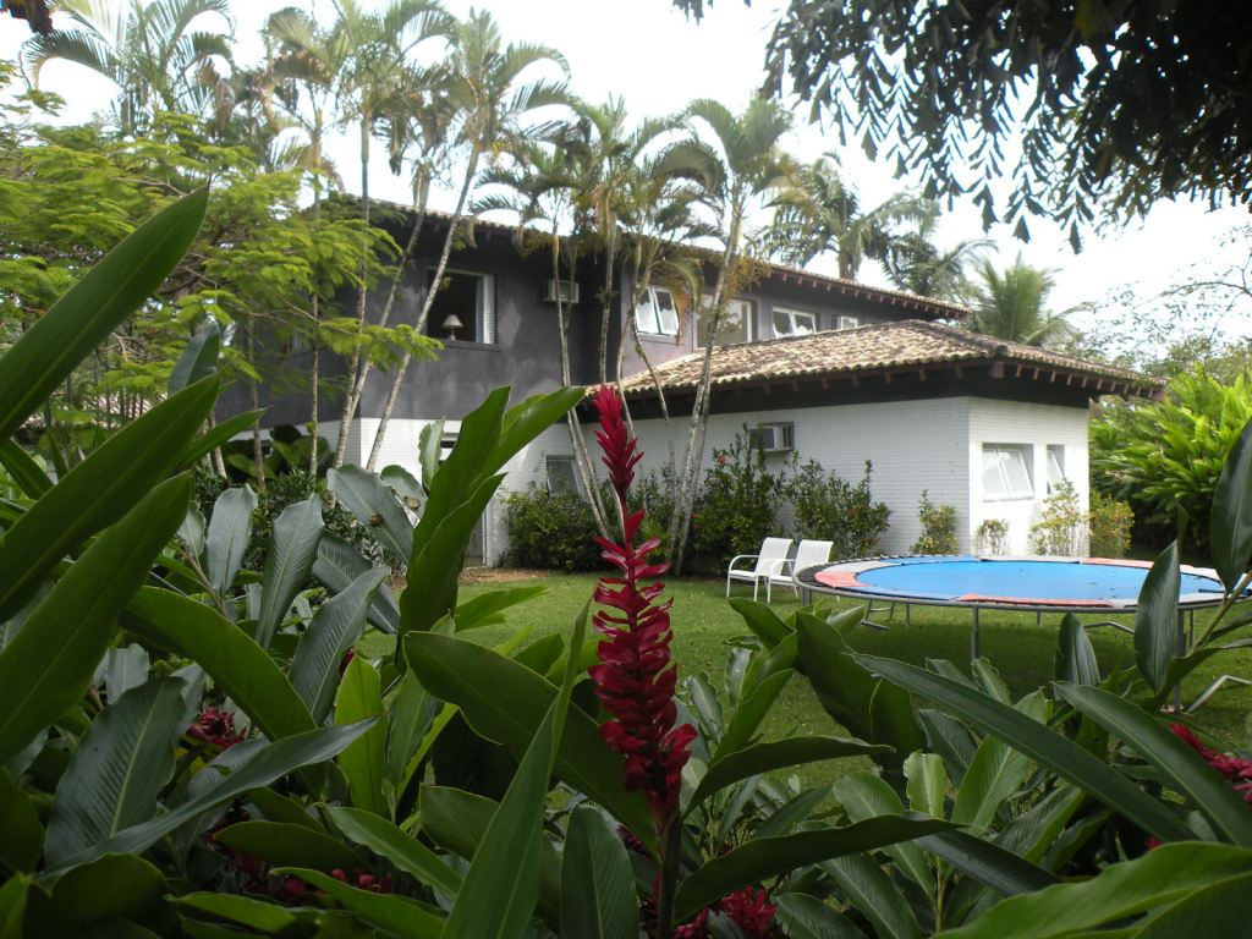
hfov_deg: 65.3
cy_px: 470
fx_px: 977
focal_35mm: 27
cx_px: 626
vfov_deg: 51.4
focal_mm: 4.7
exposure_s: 1/285
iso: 64
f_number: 2.8
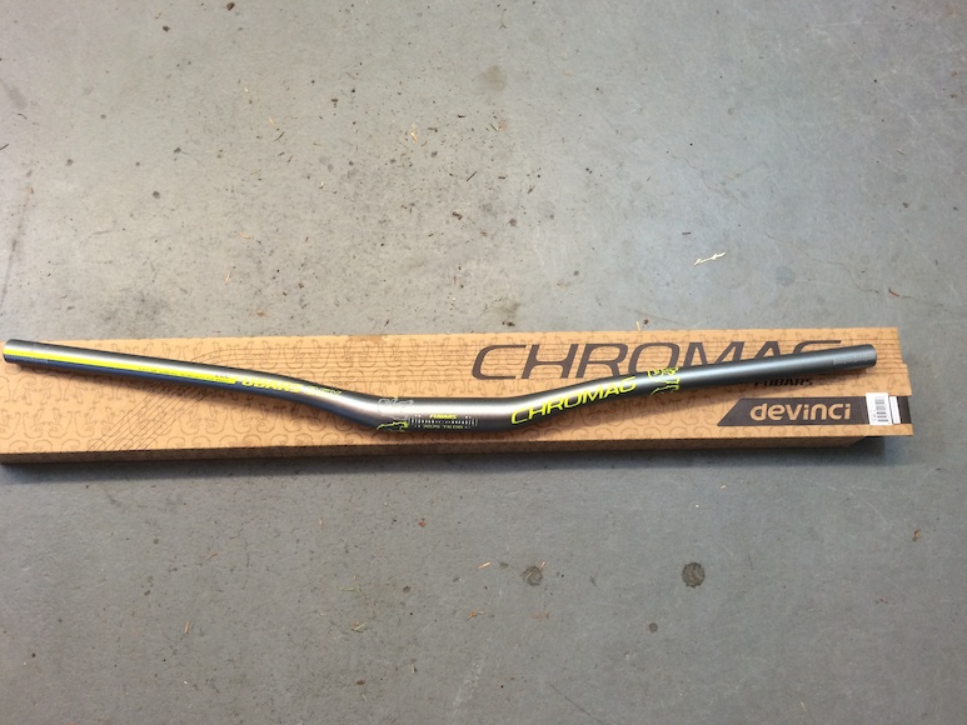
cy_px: 351
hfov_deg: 60.0
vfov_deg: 46.8
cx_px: 485
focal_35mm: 30
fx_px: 838
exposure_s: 1/30
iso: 125
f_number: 2.2
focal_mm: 4.15
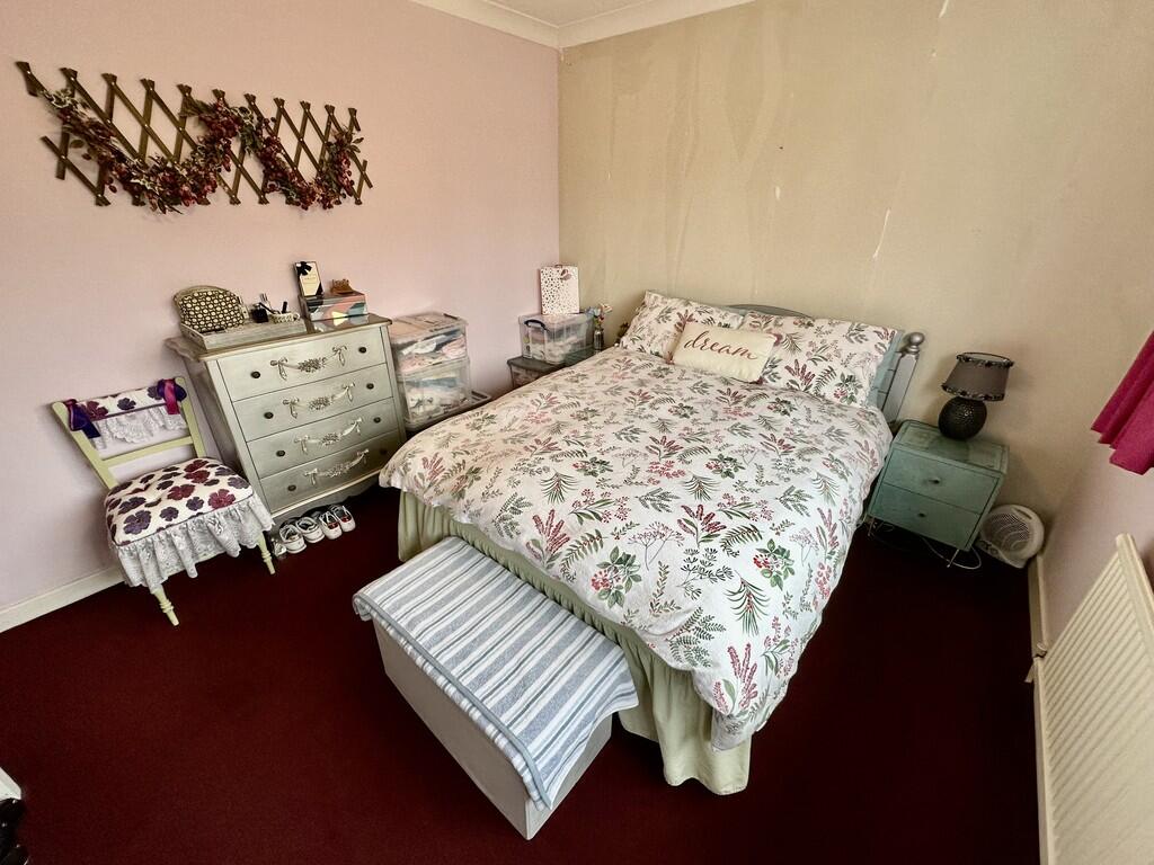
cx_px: 577
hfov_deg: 102.1
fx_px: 467
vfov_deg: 85.7
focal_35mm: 14
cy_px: 432
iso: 100
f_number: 2.2
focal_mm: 2.22
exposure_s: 1/100
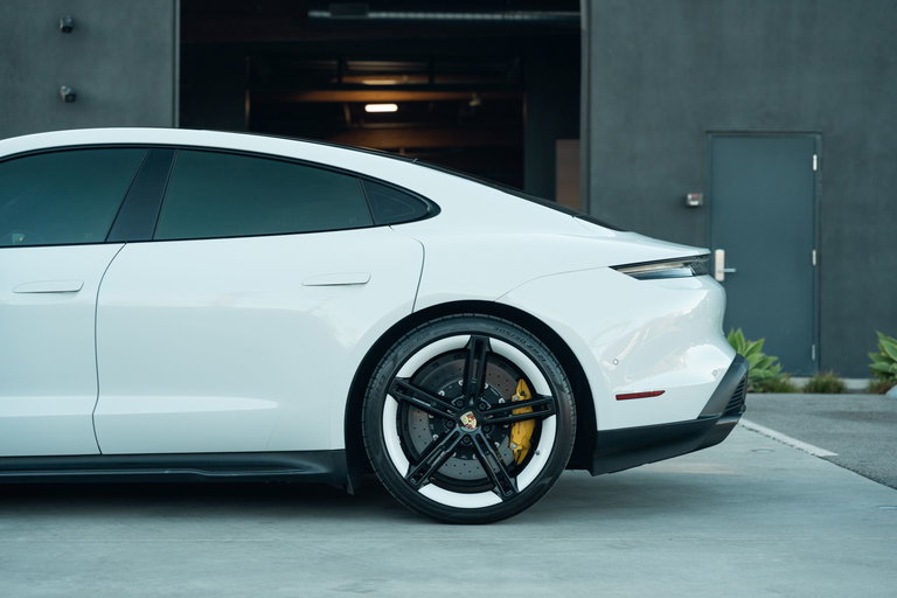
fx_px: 1744
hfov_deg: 28.8
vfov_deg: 19.5
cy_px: 299
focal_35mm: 70
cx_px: 448
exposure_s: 1/200
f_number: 2.8
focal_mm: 70
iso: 250
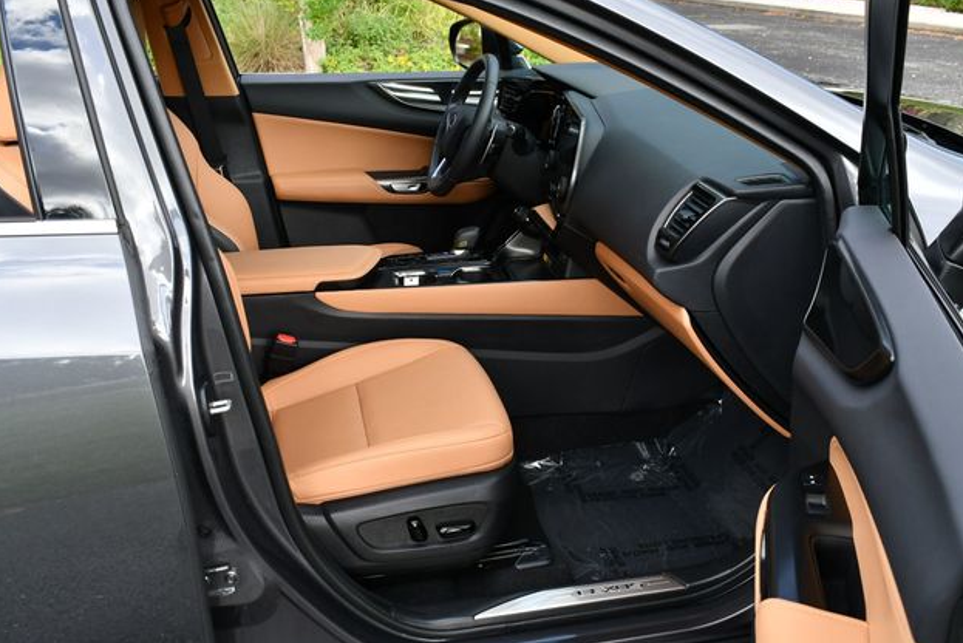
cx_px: 487
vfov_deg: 36.0
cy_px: 322
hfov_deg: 51.9
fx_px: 990
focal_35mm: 37
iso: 400
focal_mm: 18
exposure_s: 1/250
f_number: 5.6
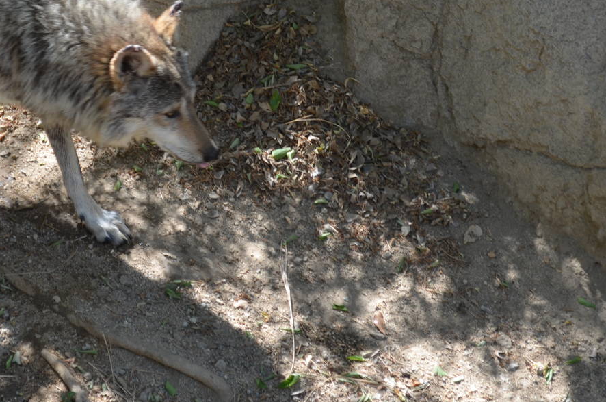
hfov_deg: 13.8
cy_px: 104
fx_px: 2502
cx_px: 158
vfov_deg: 9.2
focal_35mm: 149
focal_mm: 55
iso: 200
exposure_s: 1/160
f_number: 6.3
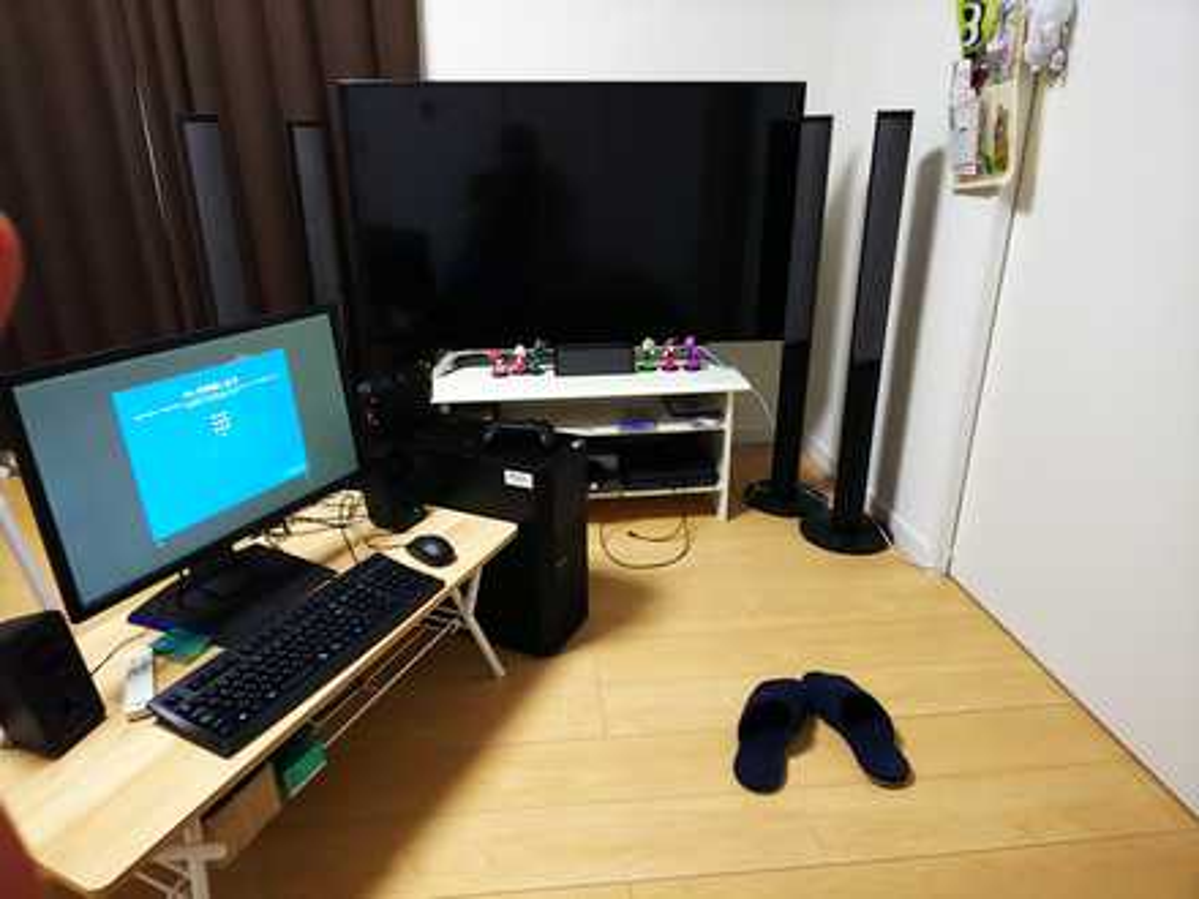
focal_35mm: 22
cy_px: 450
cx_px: 600
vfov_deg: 61.1
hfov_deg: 76.4
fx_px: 762
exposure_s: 1/30
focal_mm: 3.4
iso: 200
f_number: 1.94
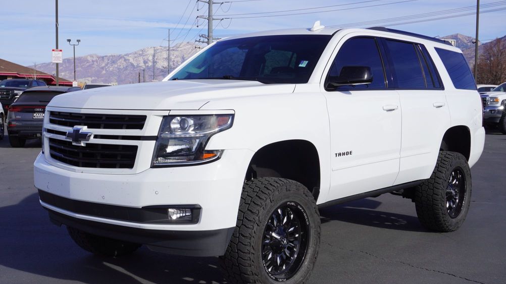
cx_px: 250
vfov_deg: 26.5
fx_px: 604
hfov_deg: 45.5
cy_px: 161
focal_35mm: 45
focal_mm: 28
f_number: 9
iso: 100
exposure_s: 1/320
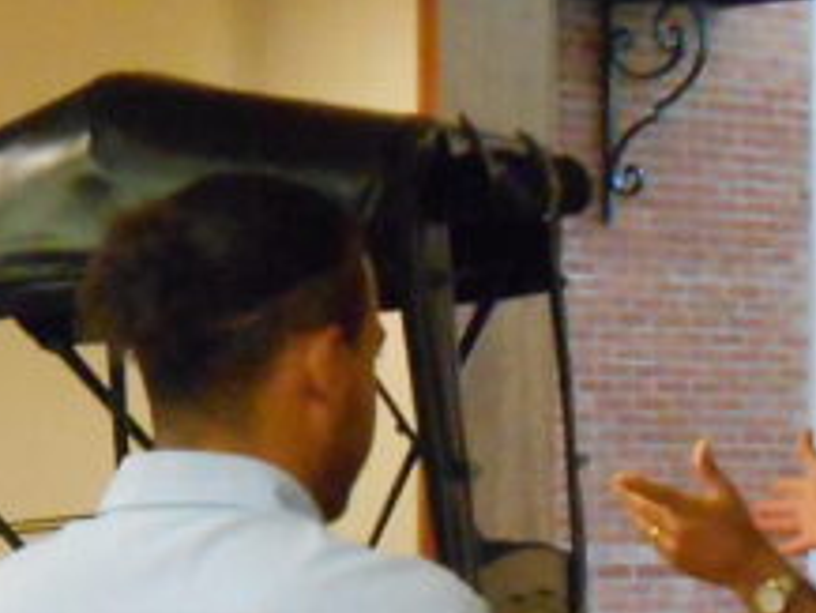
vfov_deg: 7.4
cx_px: 335
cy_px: 799
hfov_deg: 9.9
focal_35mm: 199
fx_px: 4694
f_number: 4.5
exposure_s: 1/25
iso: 800
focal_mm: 7.8
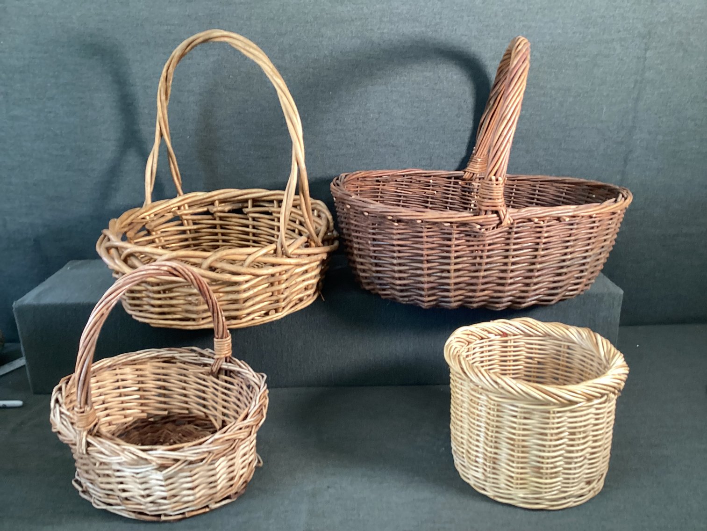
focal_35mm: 31
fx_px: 633
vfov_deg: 45.4
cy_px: 266
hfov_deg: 58.3
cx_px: 354
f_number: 2.4
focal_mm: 3.3
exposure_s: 1/50
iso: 250
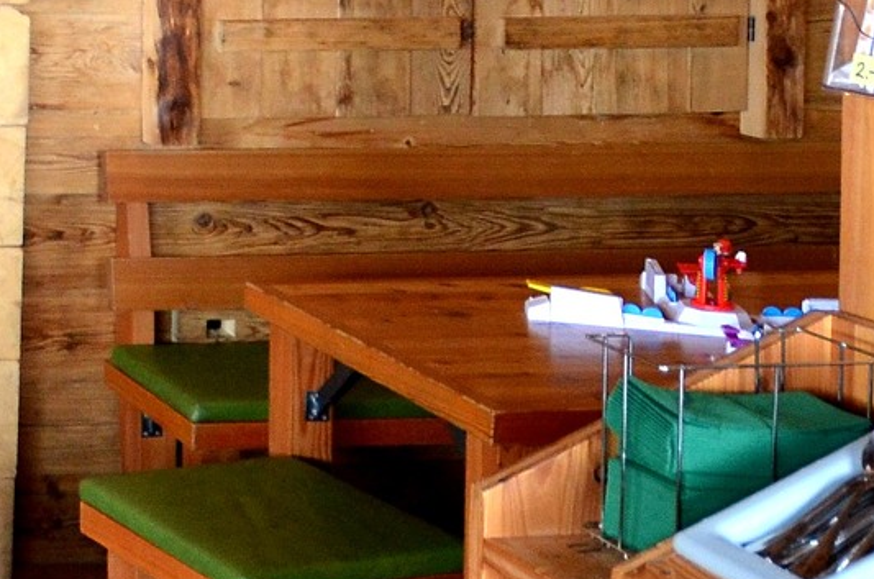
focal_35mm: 72
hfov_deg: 21.3
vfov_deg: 17.8
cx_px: -589
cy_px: -134
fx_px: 1744
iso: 500
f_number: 3.5
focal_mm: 10
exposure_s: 1/100
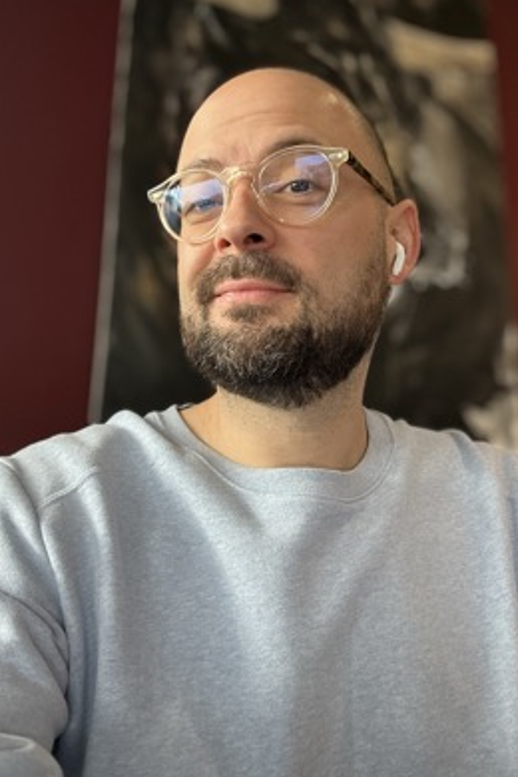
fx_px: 691
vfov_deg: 58.7
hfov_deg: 41.1
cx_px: 253
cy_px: 383
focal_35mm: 32
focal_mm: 2.69
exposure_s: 1/50
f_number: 1.9
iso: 50
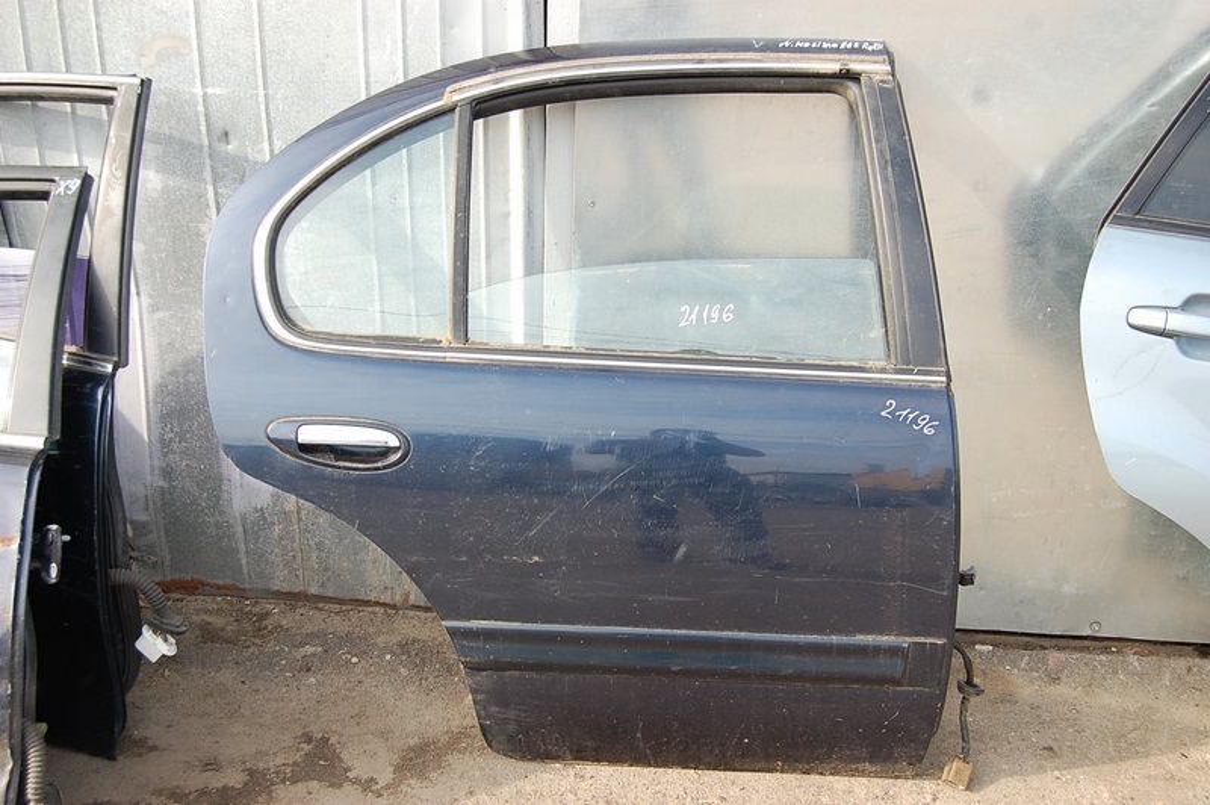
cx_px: 605
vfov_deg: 34.2
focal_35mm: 39
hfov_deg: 49.6
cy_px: 402
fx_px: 1310
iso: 200
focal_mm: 26
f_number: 6.3
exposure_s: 1/160
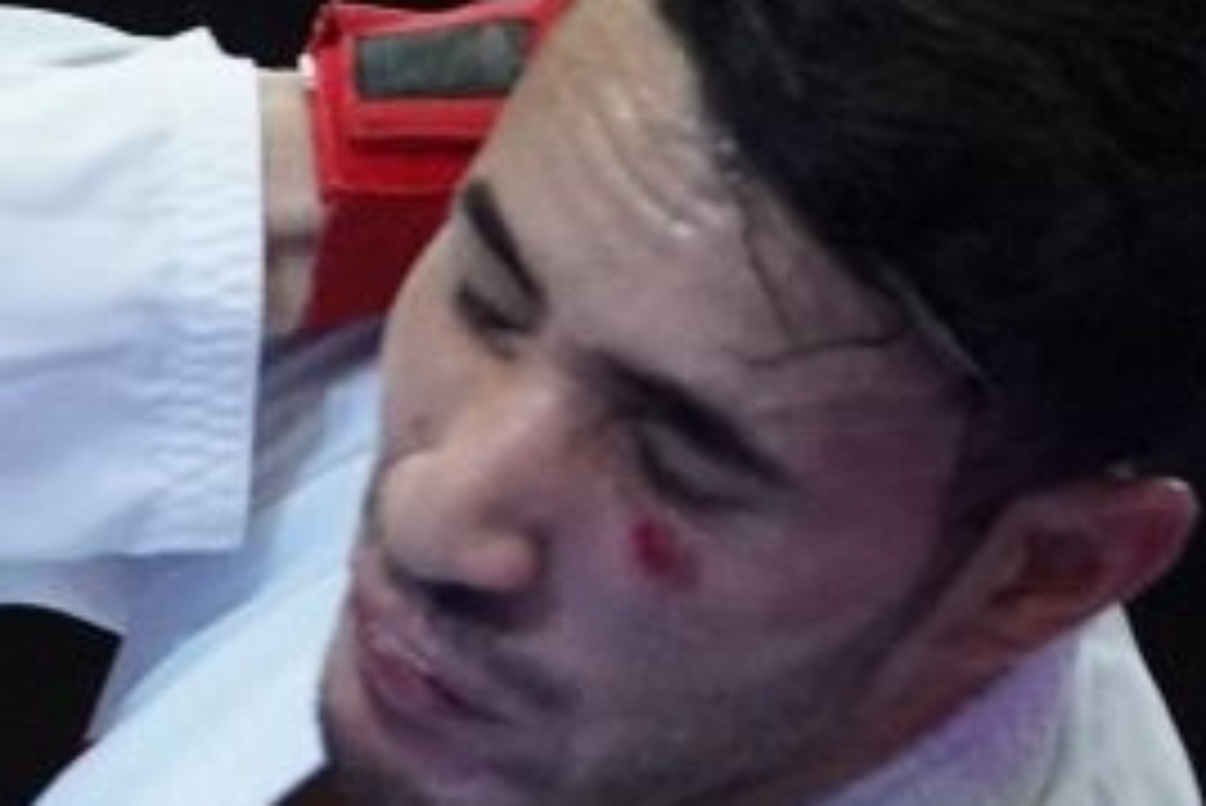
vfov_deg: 1.0
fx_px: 44946
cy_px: 941
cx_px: -2178
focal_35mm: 1341
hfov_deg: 1.5
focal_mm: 200
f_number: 2.8
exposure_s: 1/1000
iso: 6400
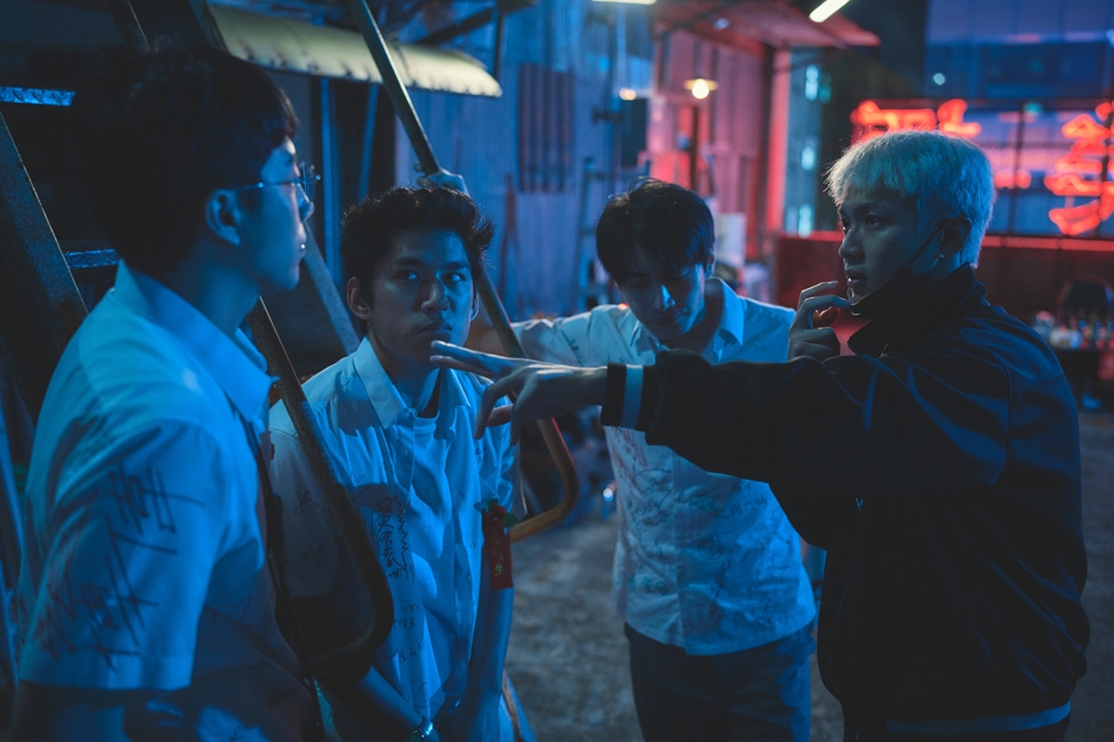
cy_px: 371
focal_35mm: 35
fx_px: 1083
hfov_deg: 54.4
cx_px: 557
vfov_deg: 37.9
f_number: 2
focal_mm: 35
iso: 1600
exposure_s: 1/100
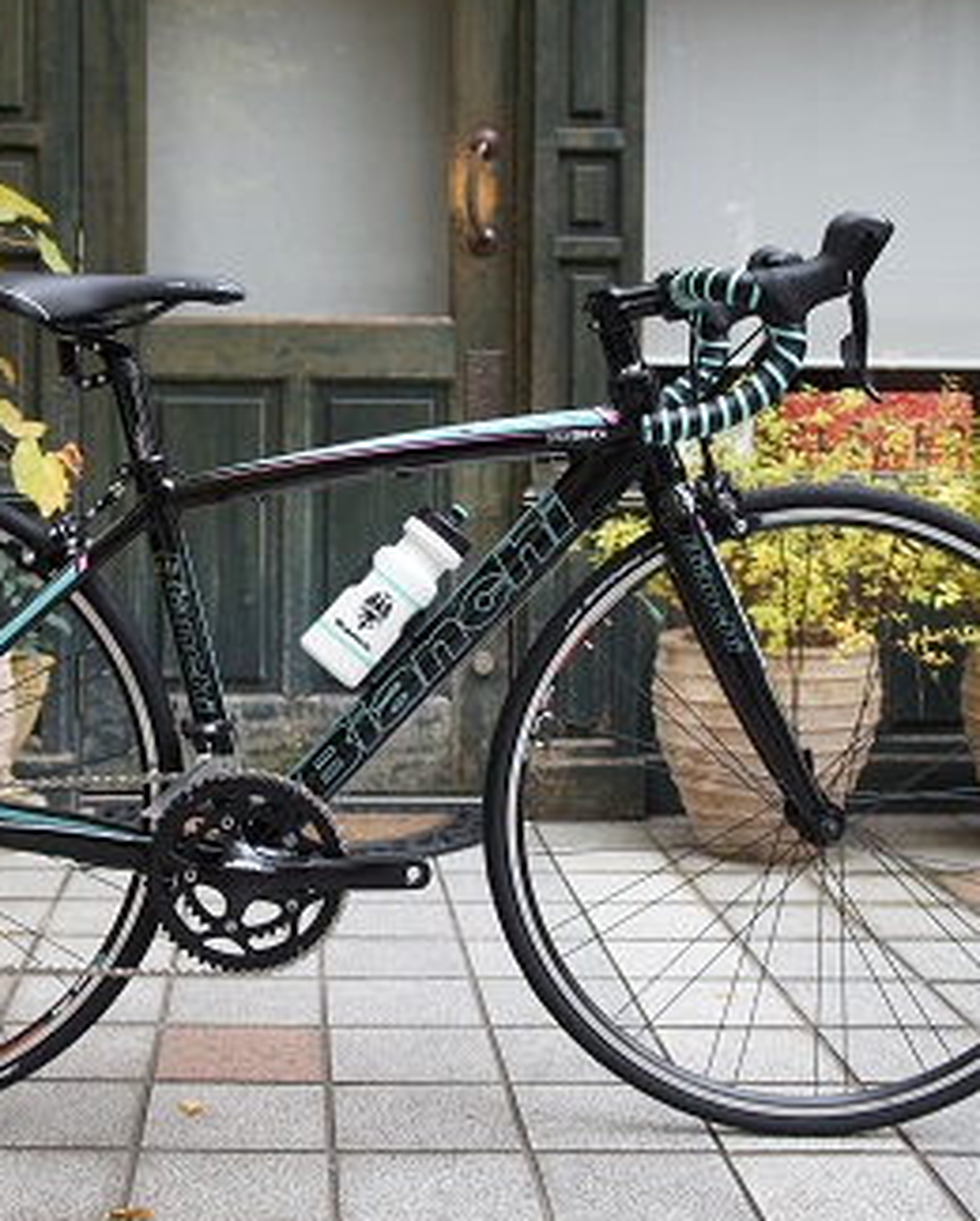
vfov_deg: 36.0
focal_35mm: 52
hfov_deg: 29.0
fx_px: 1882
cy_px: 607
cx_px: 313
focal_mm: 24
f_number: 4
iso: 250
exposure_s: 1/160
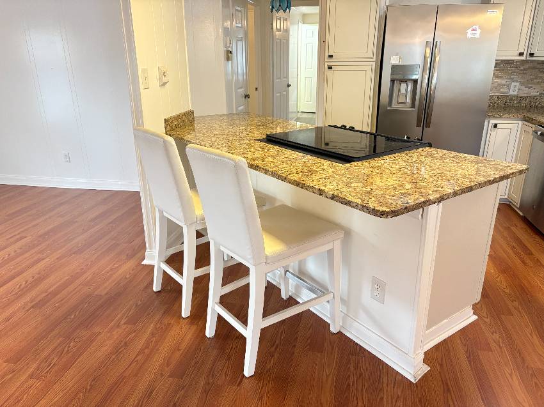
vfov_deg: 53.0
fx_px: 408
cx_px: 272
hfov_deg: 67.3
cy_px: 204
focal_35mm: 26
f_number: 1.6
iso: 250
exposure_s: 1/60
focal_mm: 5.96
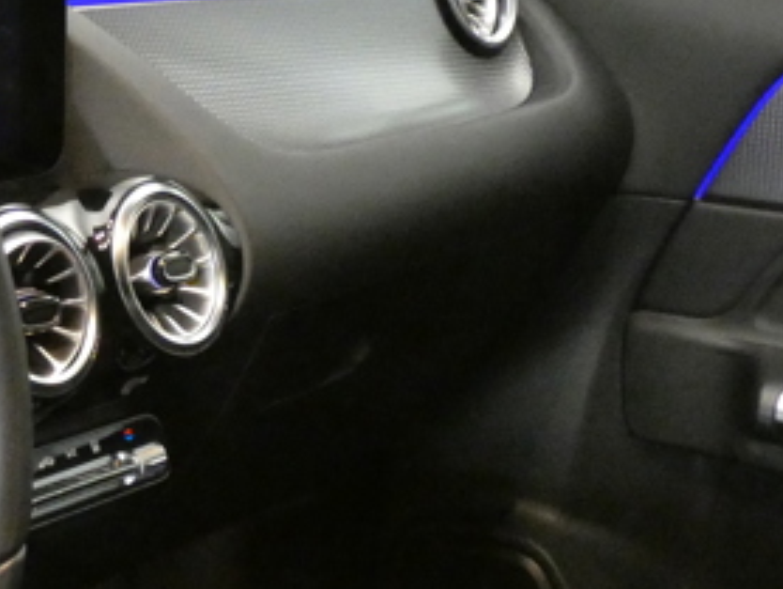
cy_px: 411
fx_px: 2083
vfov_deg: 16.0
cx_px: -121
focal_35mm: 92
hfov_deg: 20.1
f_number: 3.4
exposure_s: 1/25
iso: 1600
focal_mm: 5.8
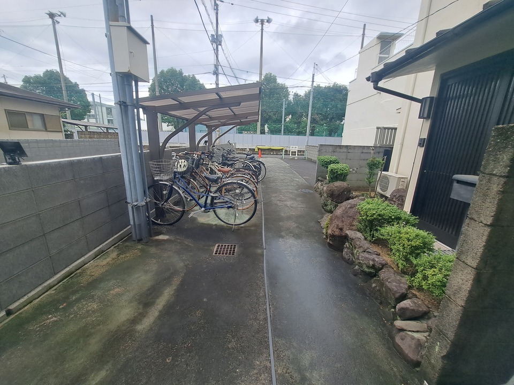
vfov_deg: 89.9
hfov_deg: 106.2
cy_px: 192
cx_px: 257
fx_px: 193
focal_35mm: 13
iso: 50
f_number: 2.2
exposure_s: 1/428
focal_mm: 1.74
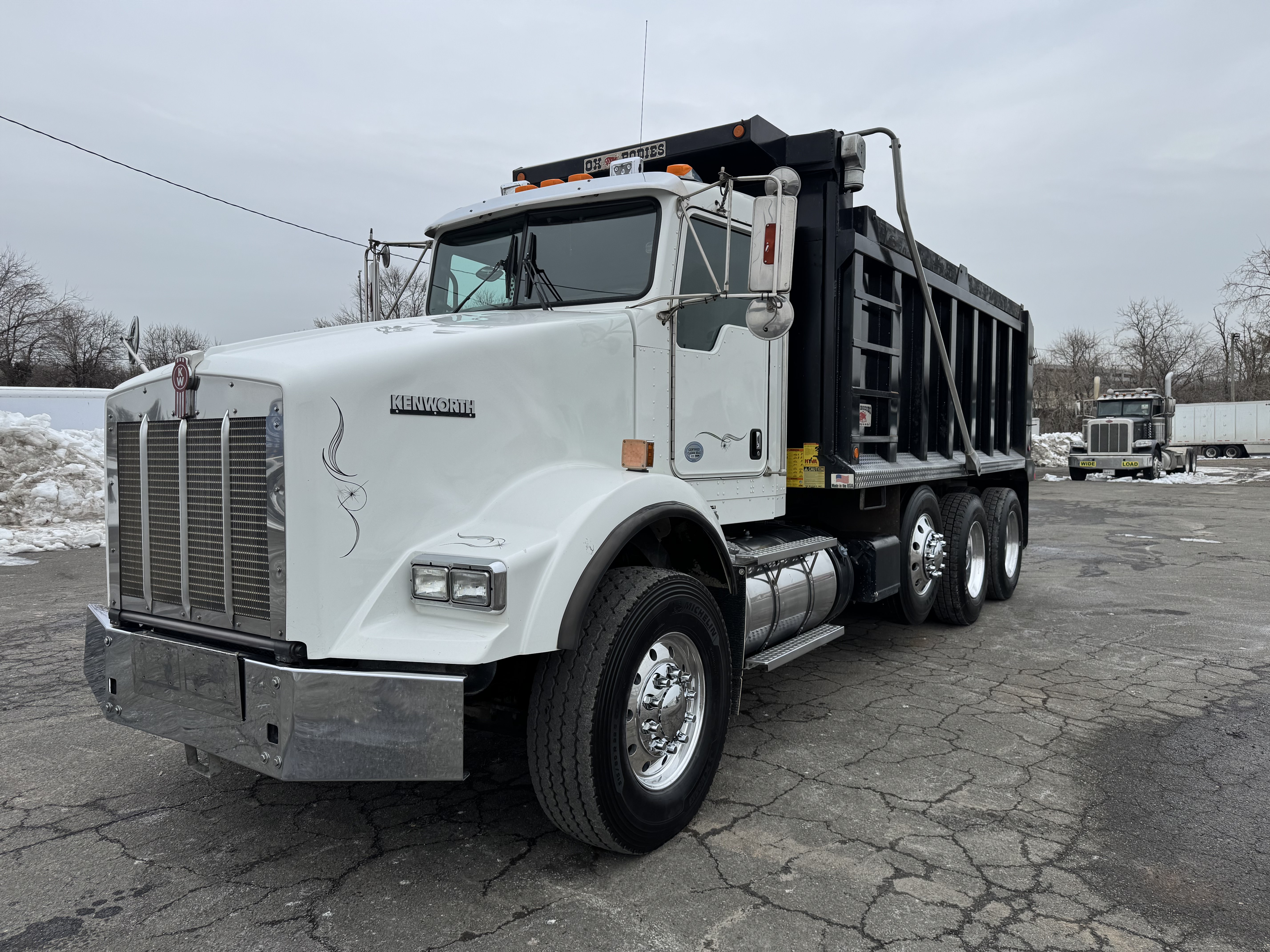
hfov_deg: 71.6
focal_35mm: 24
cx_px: 635
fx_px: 881
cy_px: 476
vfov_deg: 56.8
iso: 80
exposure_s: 1/2710
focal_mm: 6.76
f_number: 1.78
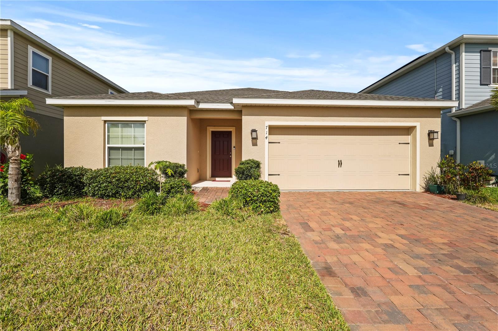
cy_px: 166
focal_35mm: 16
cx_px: 249
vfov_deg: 73.7
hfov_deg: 96.7
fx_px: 221
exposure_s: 1/1000
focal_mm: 16
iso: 400
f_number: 8
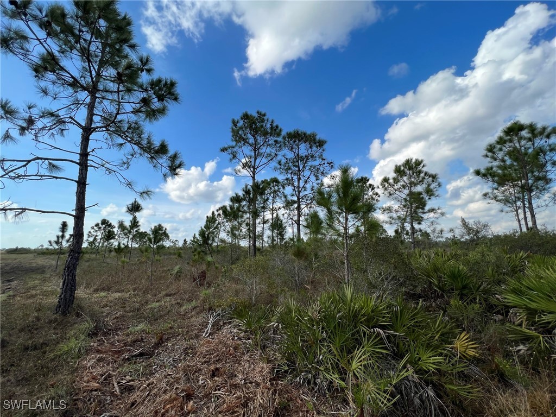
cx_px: 278
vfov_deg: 89.9
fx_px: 209
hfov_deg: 106.2
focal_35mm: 13
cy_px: 208
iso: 32
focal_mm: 1.57
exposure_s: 1/1393
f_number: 1.8
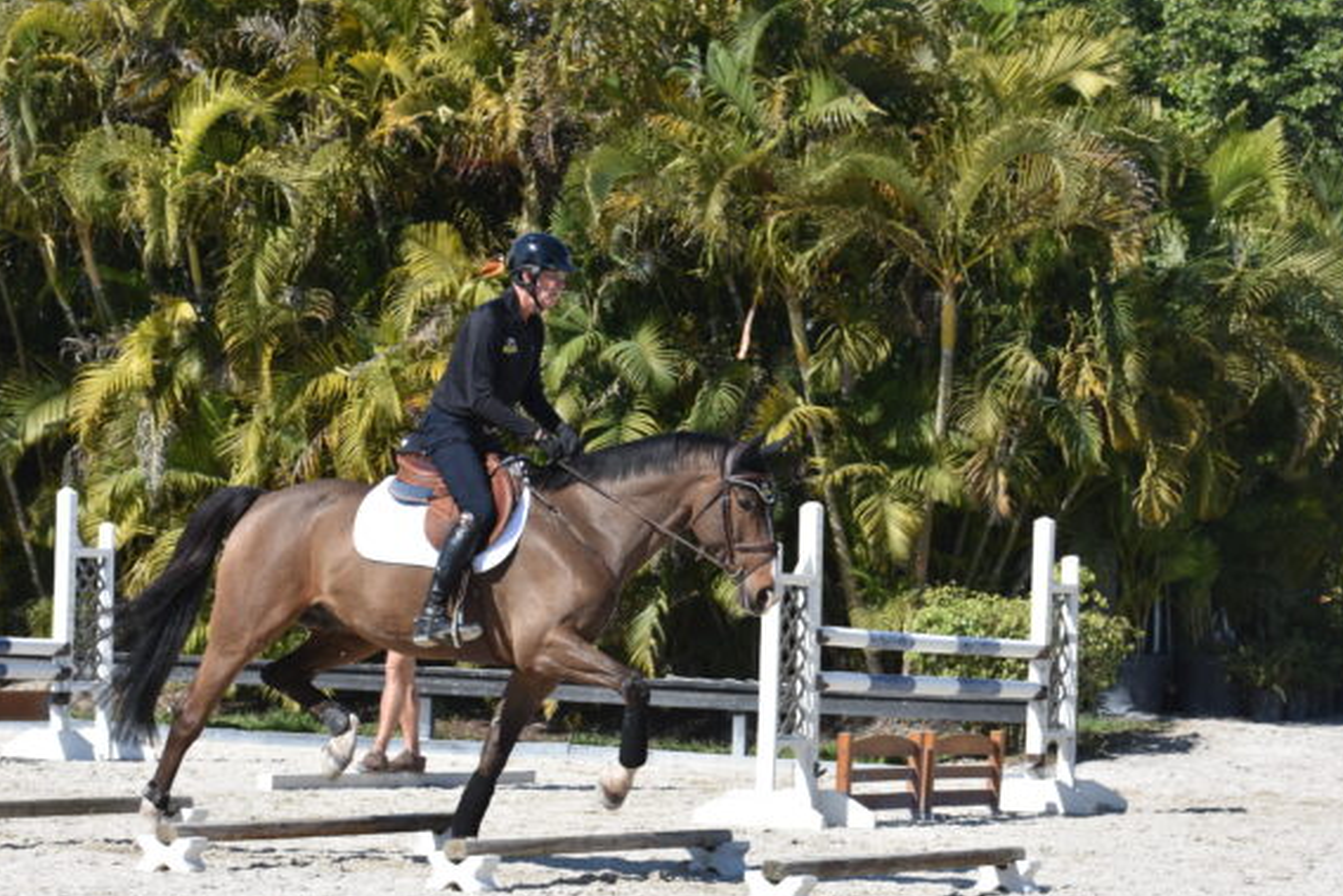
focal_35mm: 142
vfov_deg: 9.7
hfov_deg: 14.4
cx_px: 622
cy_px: 551
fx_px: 5298
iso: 160
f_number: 8
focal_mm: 70
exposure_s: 1/500
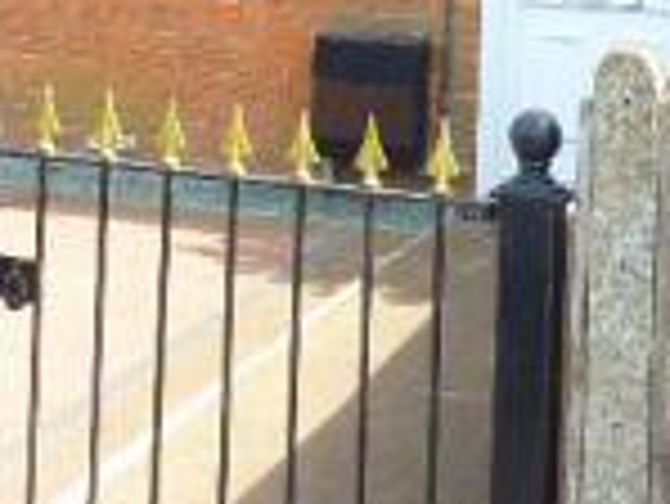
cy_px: -281
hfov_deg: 20.6
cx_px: 146
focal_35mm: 94
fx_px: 1821
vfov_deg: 14.5
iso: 100
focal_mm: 4.3
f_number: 4
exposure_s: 1/100
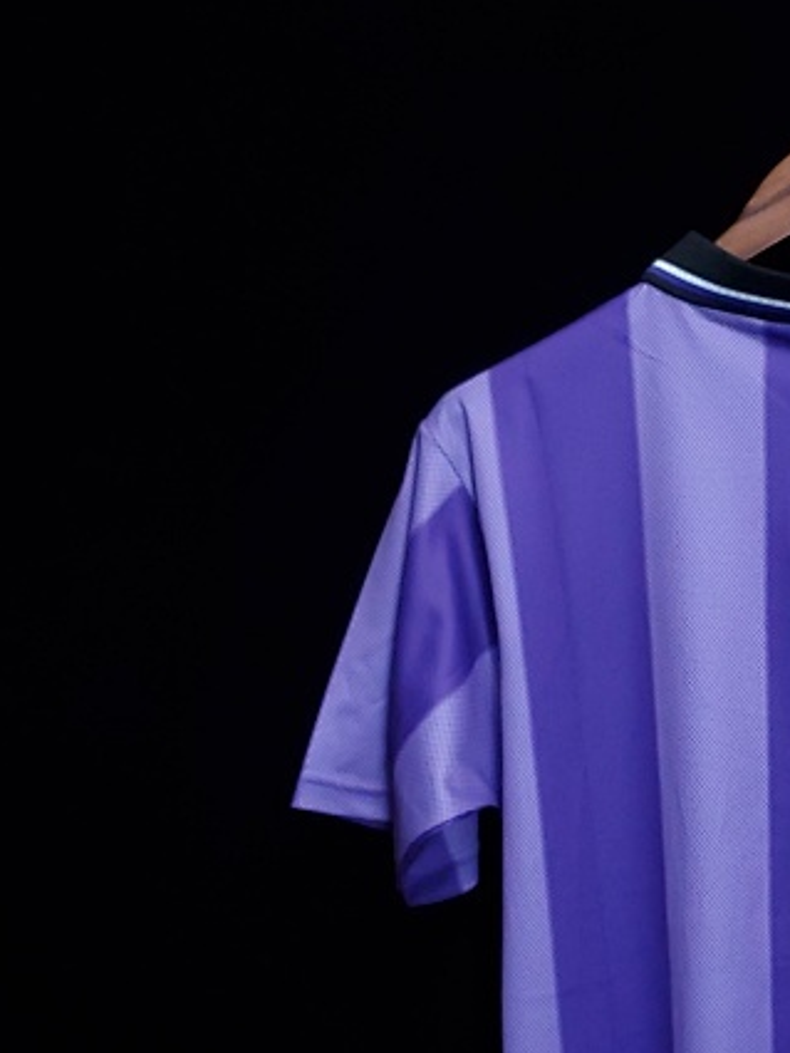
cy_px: 815
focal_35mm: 66
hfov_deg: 21.2
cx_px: 852
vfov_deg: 28.8
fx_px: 2007
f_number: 1.5
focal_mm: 4.3
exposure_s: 1/30
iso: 200
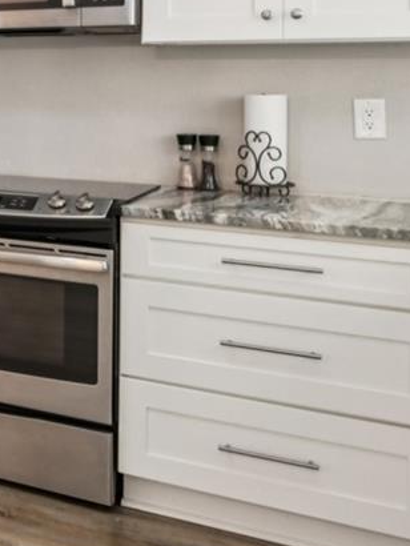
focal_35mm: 60
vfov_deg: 31.0
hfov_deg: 18.8
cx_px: -329
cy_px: 76
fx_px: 947
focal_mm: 16
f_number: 8
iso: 400
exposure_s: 1/20
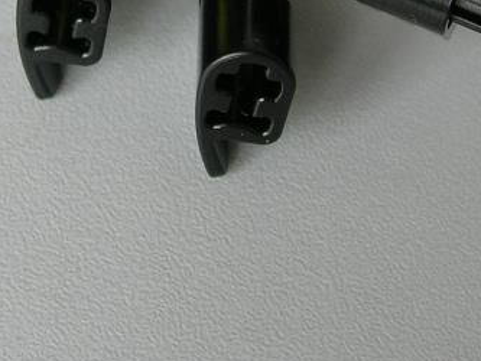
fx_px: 1751
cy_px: -175
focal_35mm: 126
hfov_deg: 15.6
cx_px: 183
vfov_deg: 11.3
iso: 64
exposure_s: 1/41
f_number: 2.9
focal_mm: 8.5
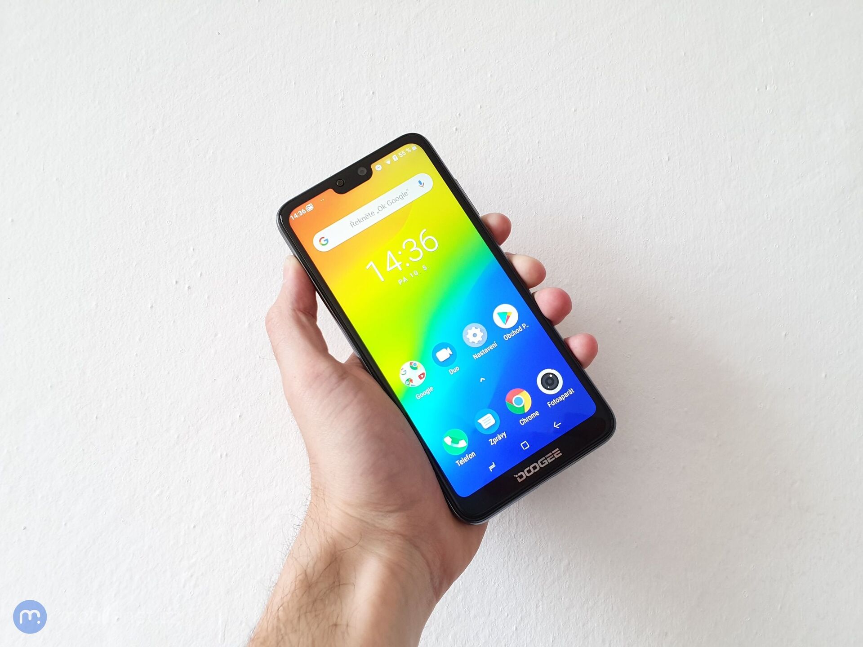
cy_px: 324
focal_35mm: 26
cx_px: 432
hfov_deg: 67.3
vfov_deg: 53.1
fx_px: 648
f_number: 2.4
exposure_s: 1/100
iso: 250
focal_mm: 4.32
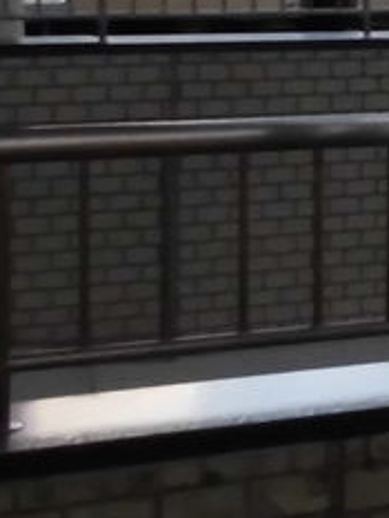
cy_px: -11
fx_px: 2006
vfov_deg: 14.5
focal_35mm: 134
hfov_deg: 9.0
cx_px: 1167
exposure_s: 1/60
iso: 400
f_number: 3.5
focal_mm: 4.6
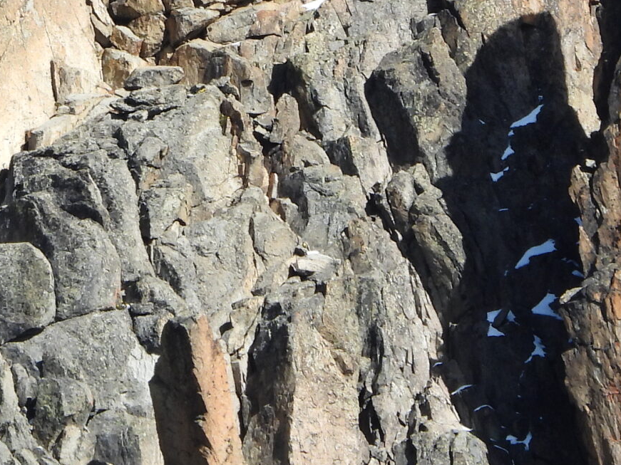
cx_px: 25
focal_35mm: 3527
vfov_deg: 0.4
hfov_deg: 0.6
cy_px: -84
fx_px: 63265
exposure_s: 1/500
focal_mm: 216
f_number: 5.6
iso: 140
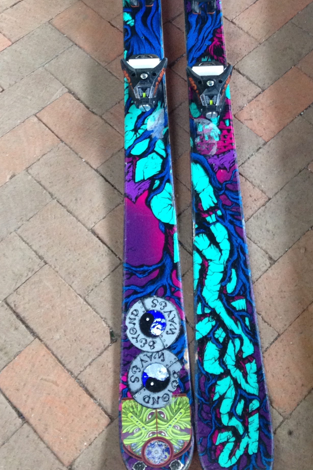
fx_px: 796
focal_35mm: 61
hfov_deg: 22.2
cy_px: 109
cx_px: 186
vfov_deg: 32.2
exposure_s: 1/20
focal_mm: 4.12
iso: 200
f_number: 2.4
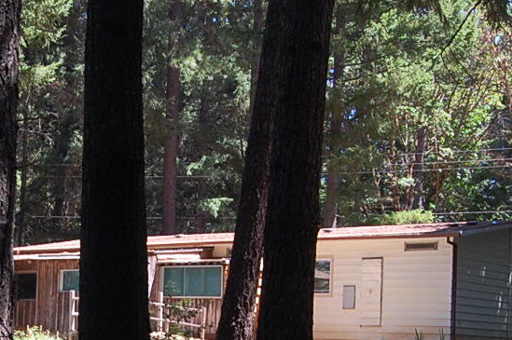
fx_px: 1051
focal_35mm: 74
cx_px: 130
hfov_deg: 27.0
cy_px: 347
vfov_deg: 17.9
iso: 400
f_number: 8
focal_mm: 18
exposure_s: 1/80
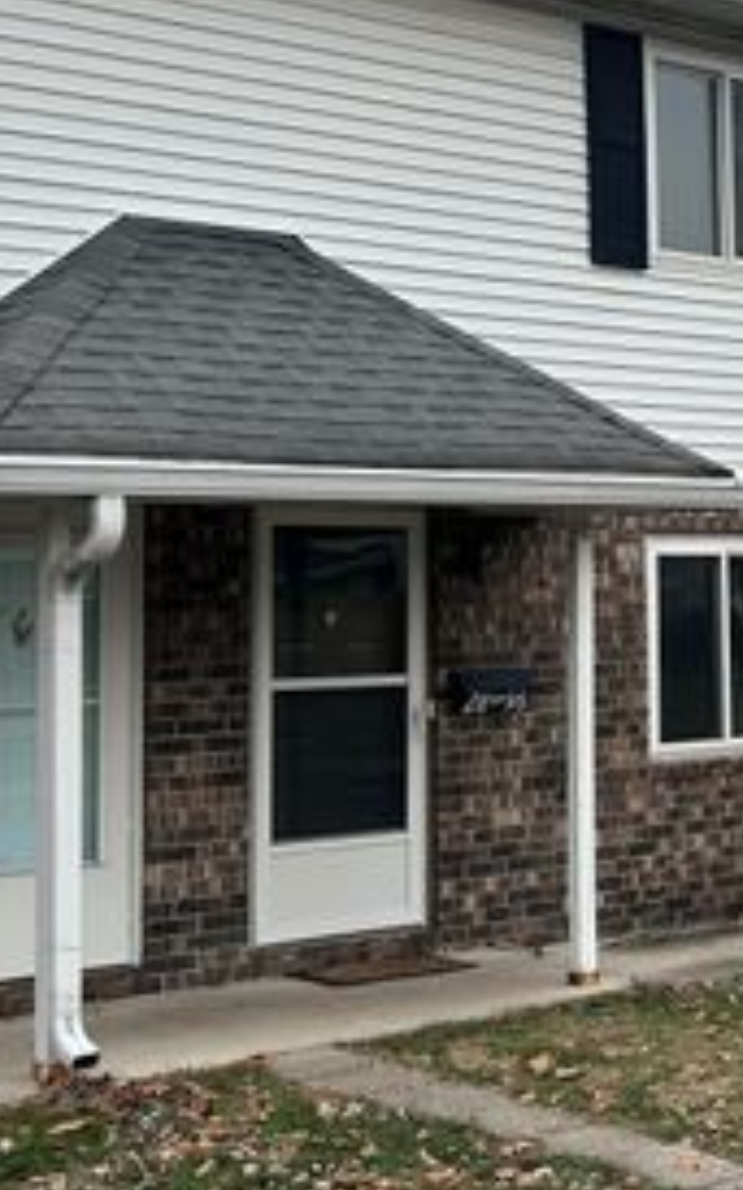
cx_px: 808
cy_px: 450
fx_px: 2173
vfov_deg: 30.5
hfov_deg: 18.7
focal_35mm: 67
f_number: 1.5
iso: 50
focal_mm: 5.7
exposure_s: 1/597
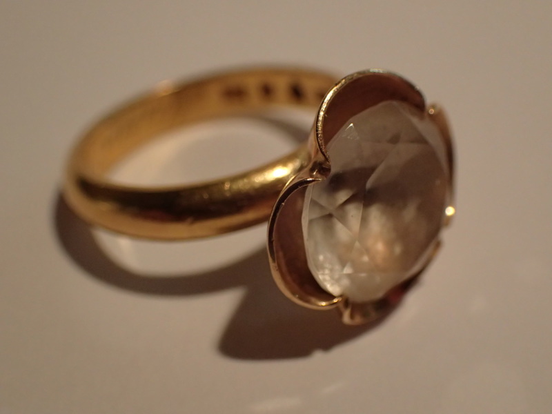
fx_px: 909
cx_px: 276
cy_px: 207
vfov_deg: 25.7
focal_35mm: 57
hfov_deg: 33.8
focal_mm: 10.29
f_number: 3.5
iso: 800
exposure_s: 1/200
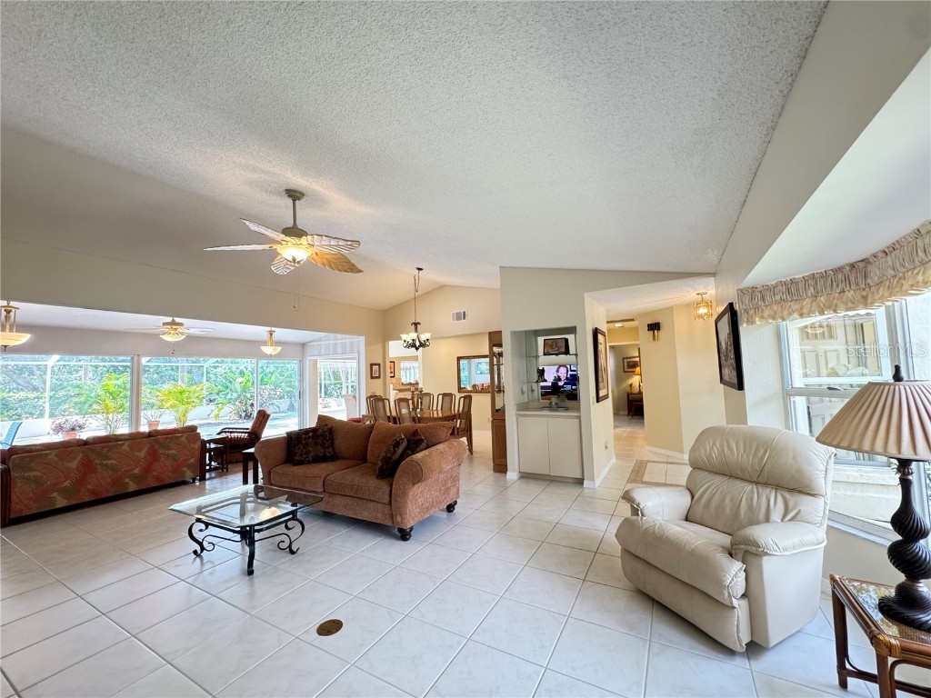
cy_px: 349
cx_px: 466
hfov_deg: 102.1
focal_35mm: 14
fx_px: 377
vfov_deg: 85.7
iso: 320
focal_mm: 2.22
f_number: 2.2
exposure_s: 1/60
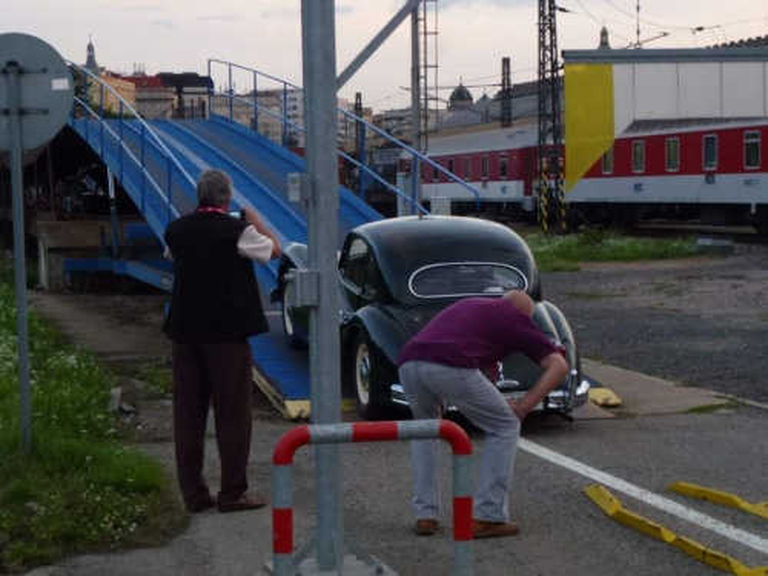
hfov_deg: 23.8
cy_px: 288
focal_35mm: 82
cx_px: 384
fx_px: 1819
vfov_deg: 18.0
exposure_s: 1/50
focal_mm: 14.8
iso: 200
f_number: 4.8
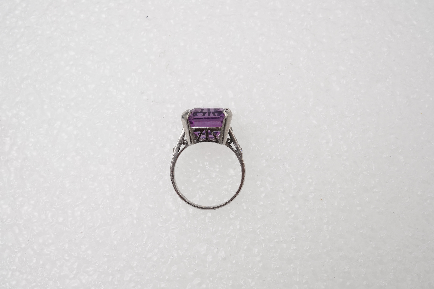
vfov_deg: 29.9
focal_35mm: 45
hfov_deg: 43.6
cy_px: 144
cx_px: 217
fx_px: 542
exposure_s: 1/125
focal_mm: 30
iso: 500
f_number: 22
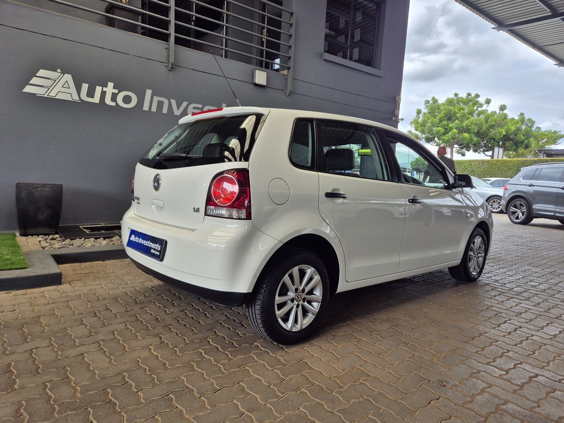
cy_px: 212
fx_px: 375
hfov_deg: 73.9
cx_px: 282
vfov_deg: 58.9
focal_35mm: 23
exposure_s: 1/626
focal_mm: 5.4
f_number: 1.8
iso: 25
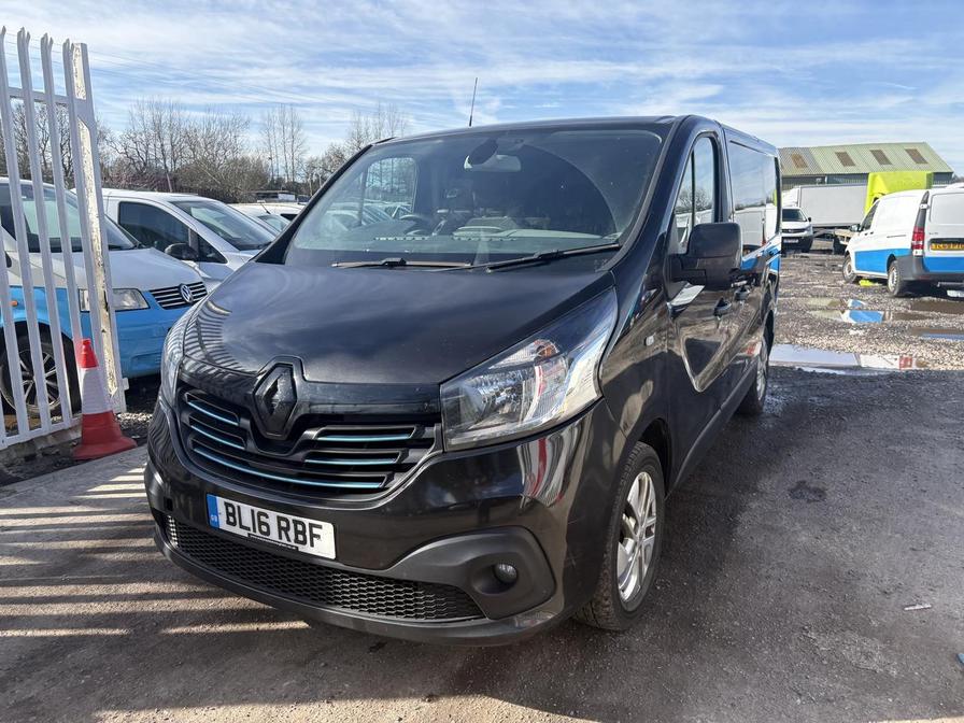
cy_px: 362
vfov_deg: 53.1
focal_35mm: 26
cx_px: 482
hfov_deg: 67.3
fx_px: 724
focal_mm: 5.96
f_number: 1.6
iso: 50
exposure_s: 1/2012
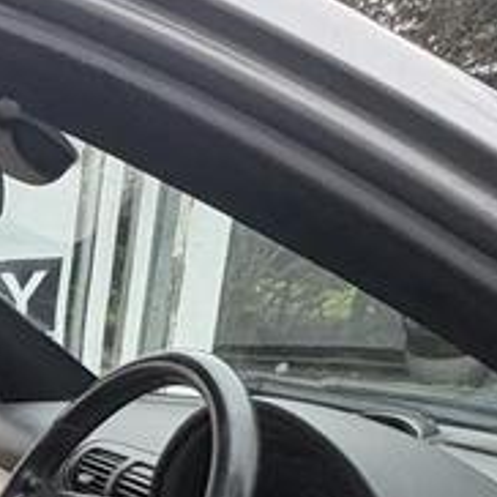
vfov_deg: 24.1
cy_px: 672
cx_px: -311
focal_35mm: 61
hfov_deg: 21.8
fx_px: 991
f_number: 2.2
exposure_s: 1/99
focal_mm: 2.22
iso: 200
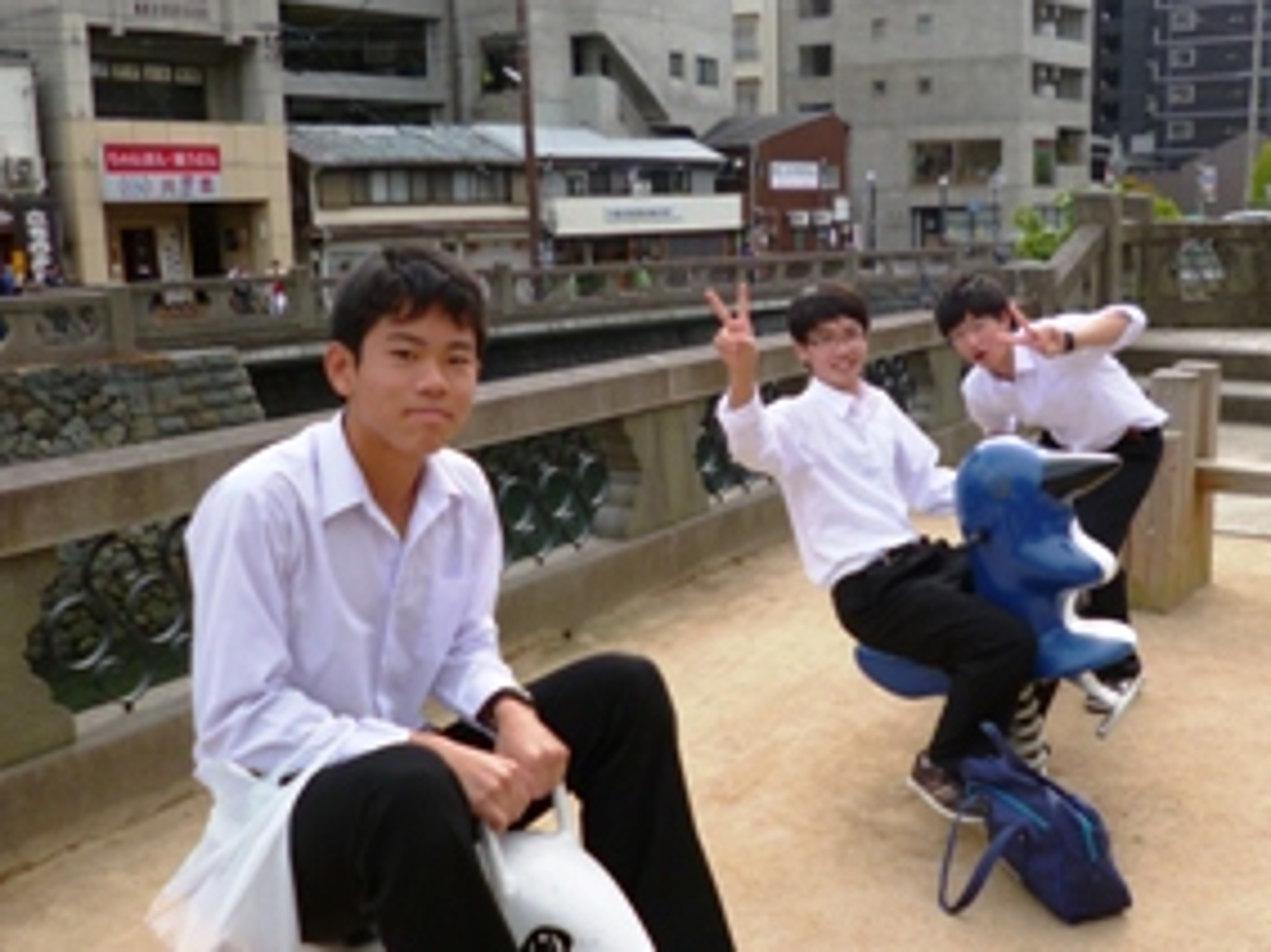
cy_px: 472
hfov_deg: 48.8
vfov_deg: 37.7
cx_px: 741
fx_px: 1395
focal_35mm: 38
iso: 100
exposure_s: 1/800
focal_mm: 4.3
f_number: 2.5
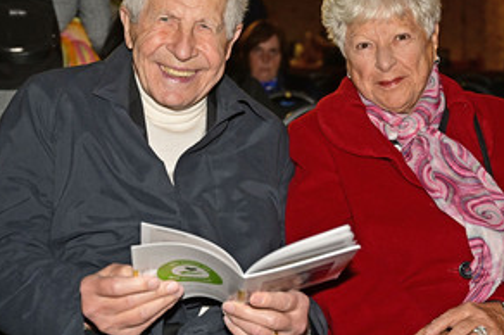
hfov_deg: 28.5
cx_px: 280
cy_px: 126
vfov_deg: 19.1
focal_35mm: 71
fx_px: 993
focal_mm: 46
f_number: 4
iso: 2000
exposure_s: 1/200
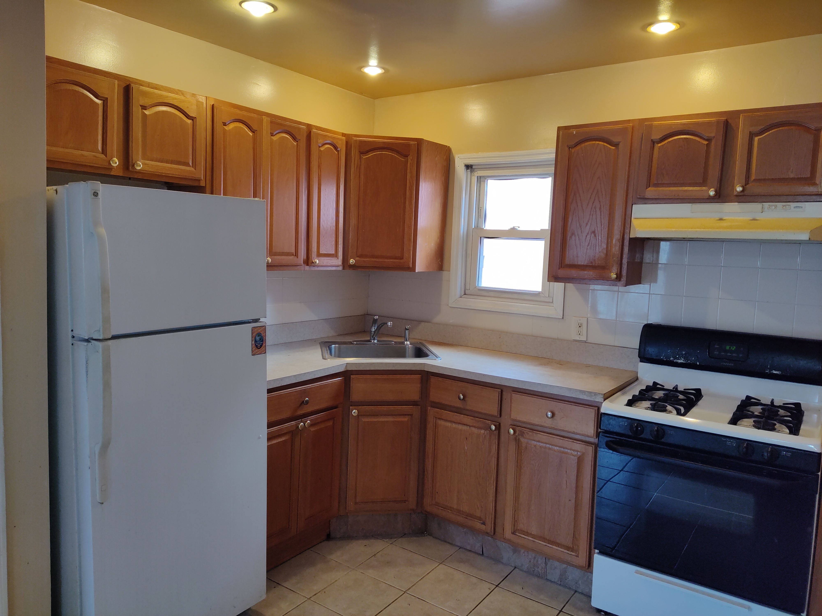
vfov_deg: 51.4
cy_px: 308
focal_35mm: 27
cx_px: 411
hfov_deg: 65.3
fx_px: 641
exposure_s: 1/50
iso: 190
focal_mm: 4.71
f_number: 1.79
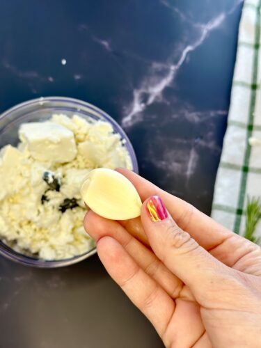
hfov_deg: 30.3
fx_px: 483
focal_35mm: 48
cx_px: 130
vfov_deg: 39.7
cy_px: 174
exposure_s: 1/129
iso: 80
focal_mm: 6.86
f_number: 1.78
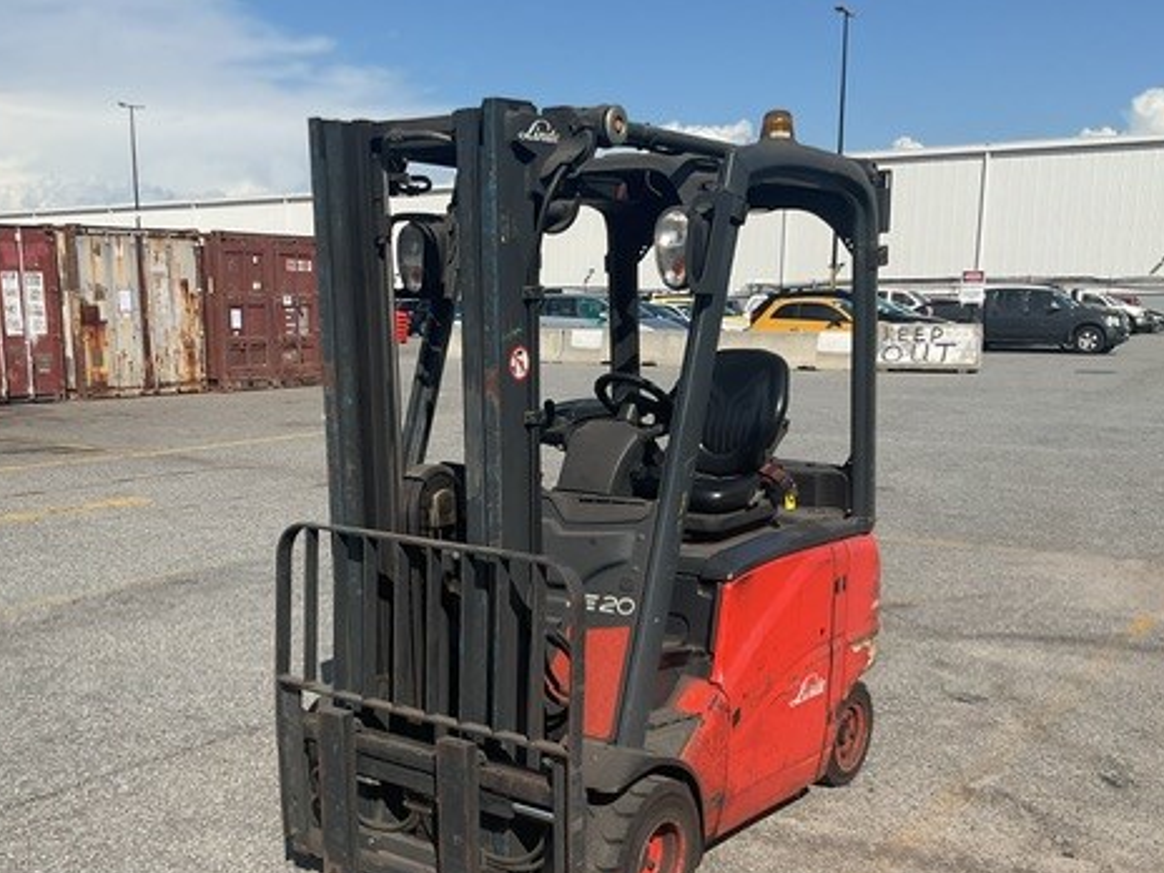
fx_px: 1345
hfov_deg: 46.6
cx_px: 484
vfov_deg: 35.6
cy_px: 587
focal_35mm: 40
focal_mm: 3
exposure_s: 1/2667
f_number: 1.8
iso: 16
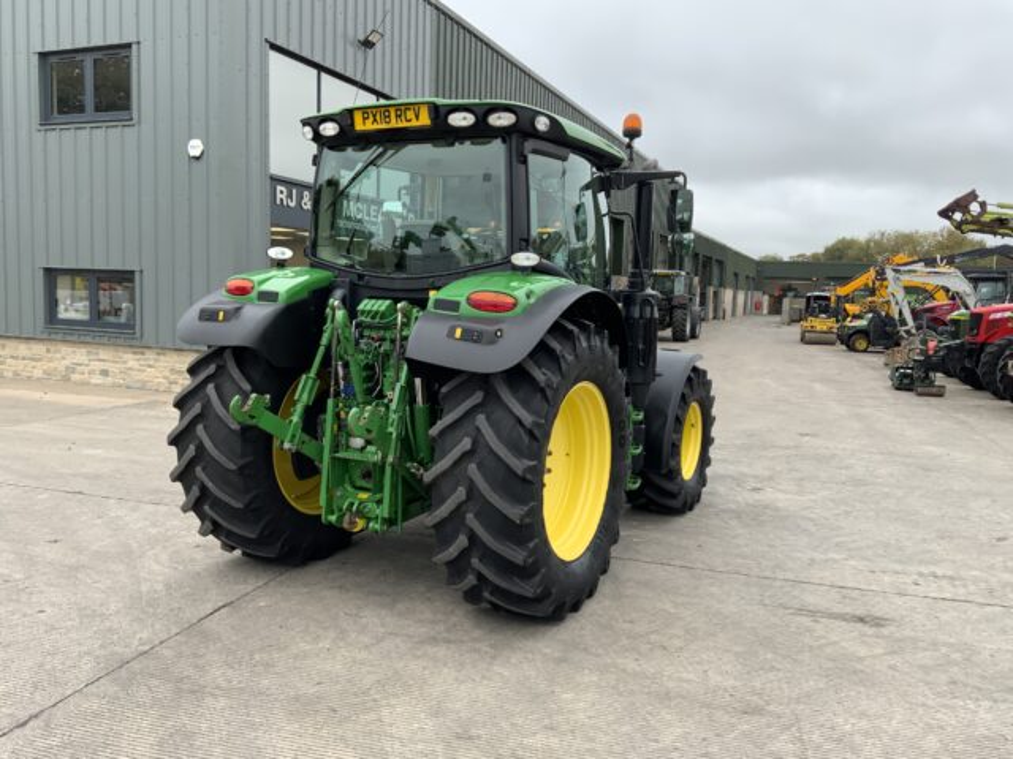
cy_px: 380
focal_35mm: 29
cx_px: 506
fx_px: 849
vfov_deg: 48.2
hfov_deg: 61.7
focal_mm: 3
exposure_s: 1/196
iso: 16
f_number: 1.8
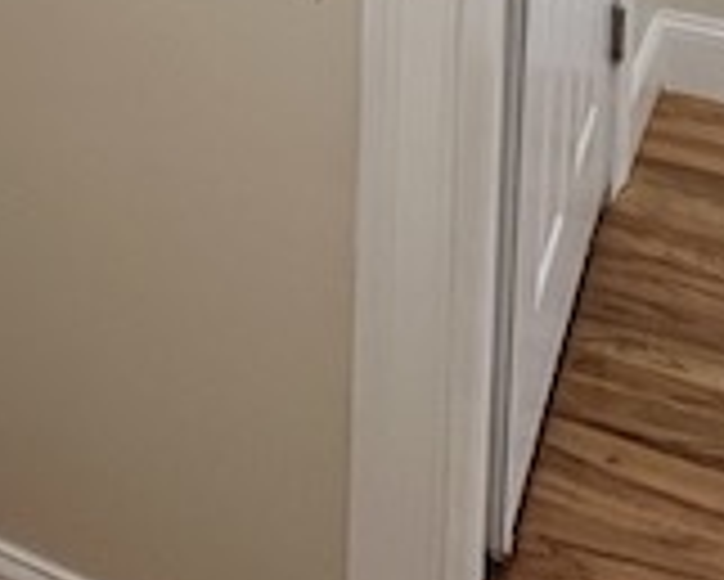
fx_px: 1351
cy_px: -445
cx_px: 180
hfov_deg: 29.5
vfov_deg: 19.0
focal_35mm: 63
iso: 200
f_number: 1.8
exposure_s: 1/120
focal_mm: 1.57
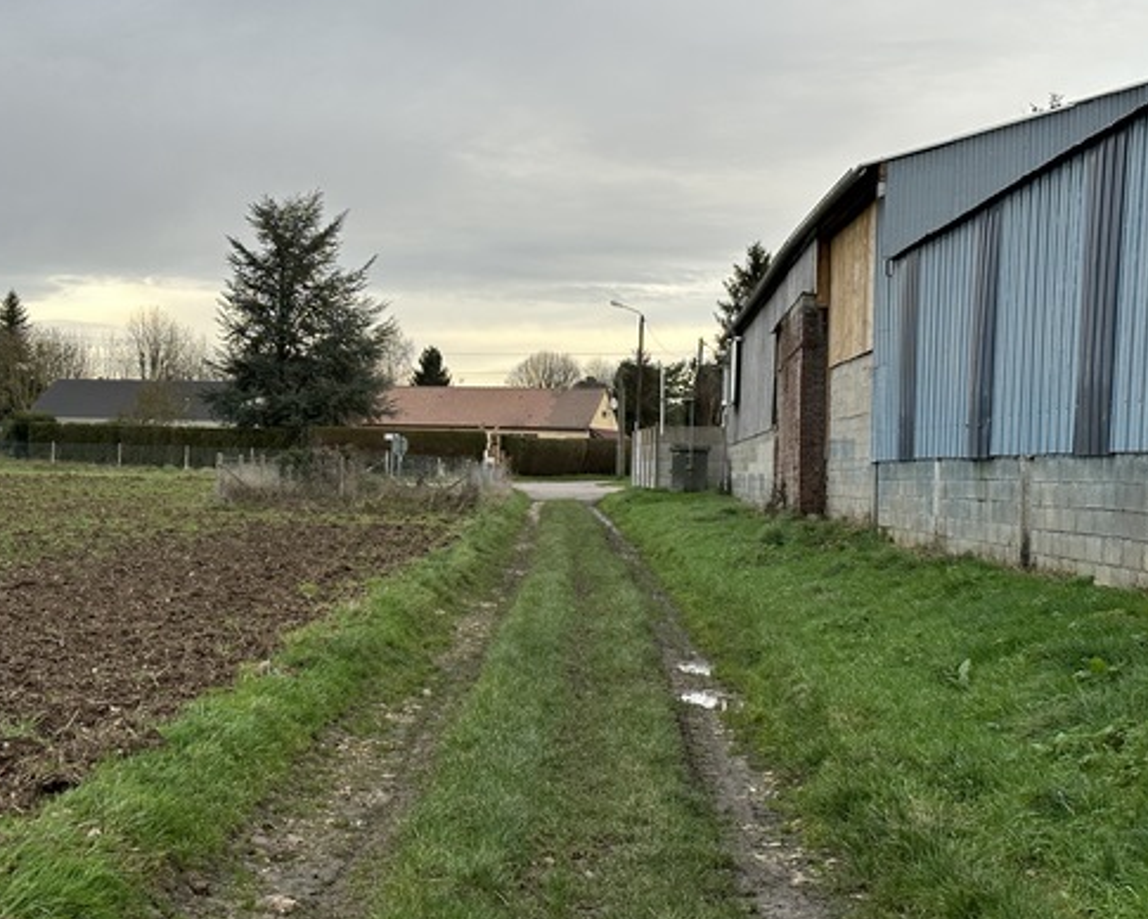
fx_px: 1971
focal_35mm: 58
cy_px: 457
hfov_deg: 32.5
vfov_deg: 26.2
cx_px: 528
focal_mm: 6.86
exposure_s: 1/354
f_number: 1.78
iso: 64
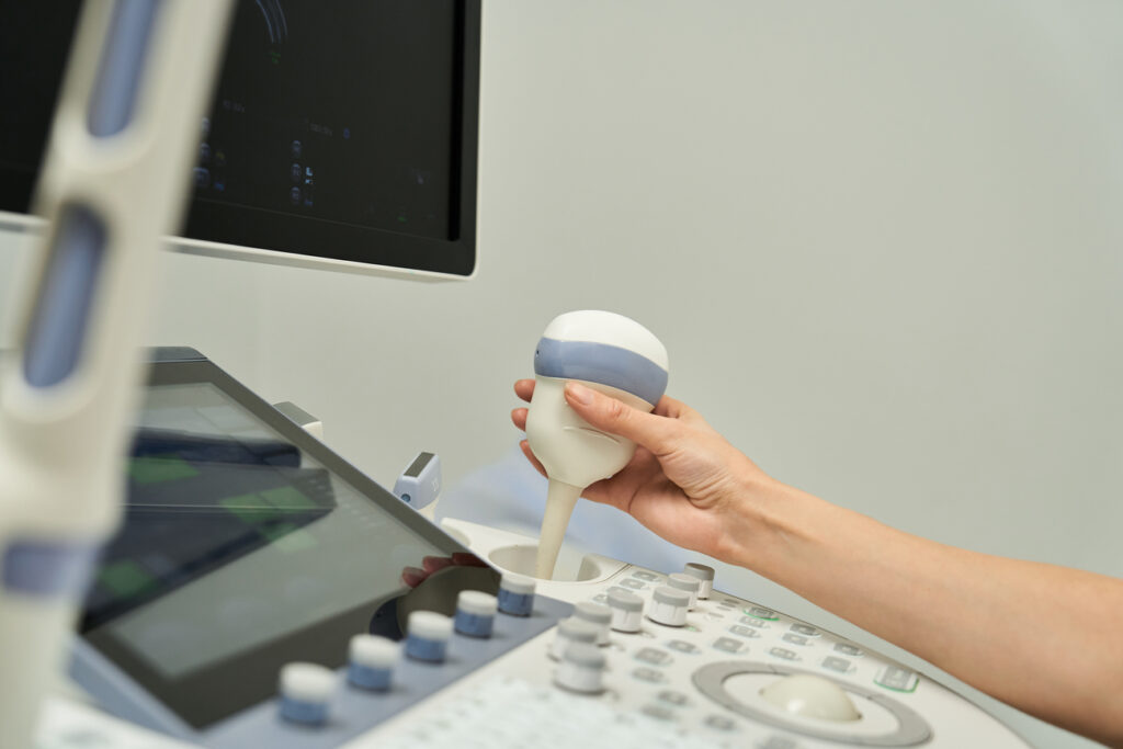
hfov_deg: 41.1
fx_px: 1497
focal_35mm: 48
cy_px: 374
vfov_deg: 28.1
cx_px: 562
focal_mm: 48
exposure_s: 1/320
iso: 640
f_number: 3.2
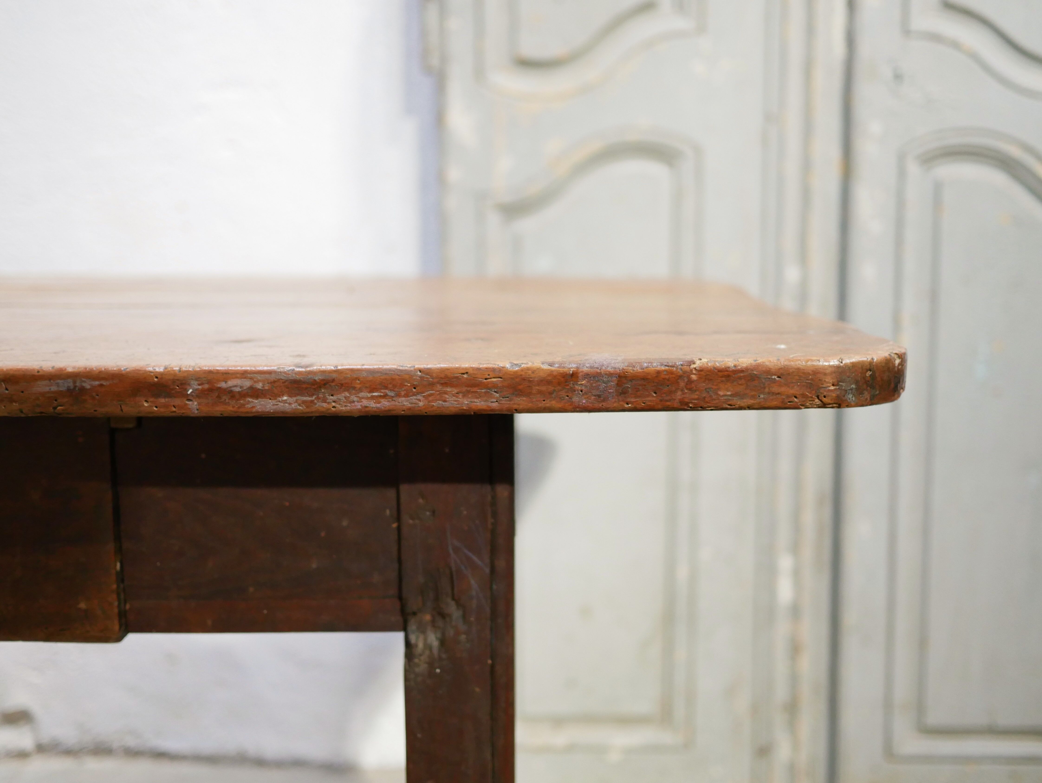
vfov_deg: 36.0
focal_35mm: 40
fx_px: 1205
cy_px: 392
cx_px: 521
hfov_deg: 46.8
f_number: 1.7
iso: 800
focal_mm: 20
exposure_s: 1/60
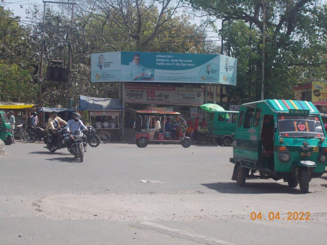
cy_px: 122
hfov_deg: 33.2
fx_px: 548
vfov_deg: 25.2
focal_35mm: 58
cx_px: 164
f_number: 4.9
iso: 80
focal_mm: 10.3
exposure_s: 1/400
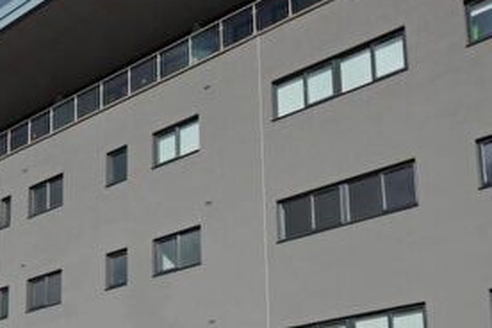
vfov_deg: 30.2
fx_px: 519
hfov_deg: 50.7
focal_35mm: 38
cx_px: 260
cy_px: 389
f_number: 11
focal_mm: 10
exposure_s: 1/500
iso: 220
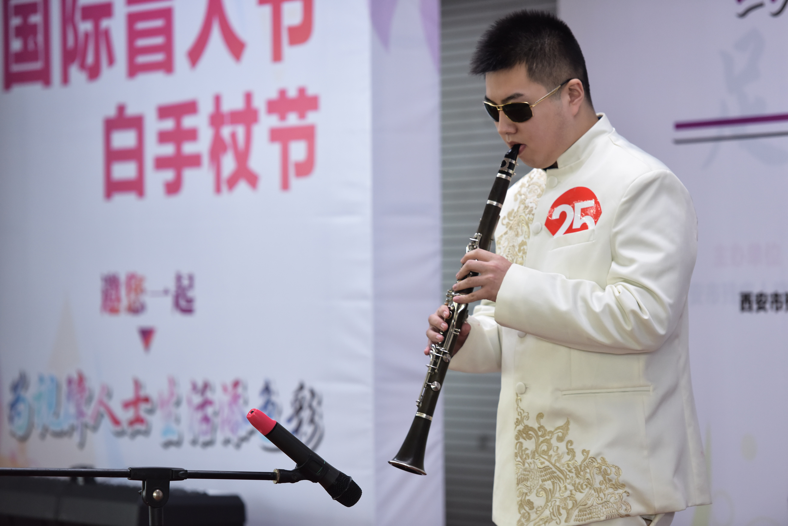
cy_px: 263
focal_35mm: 165
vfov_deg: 8.3
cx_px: 394
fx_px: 3613
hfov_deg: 12.4
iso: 1600
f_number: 3.2
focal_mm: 165
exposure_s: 1/80
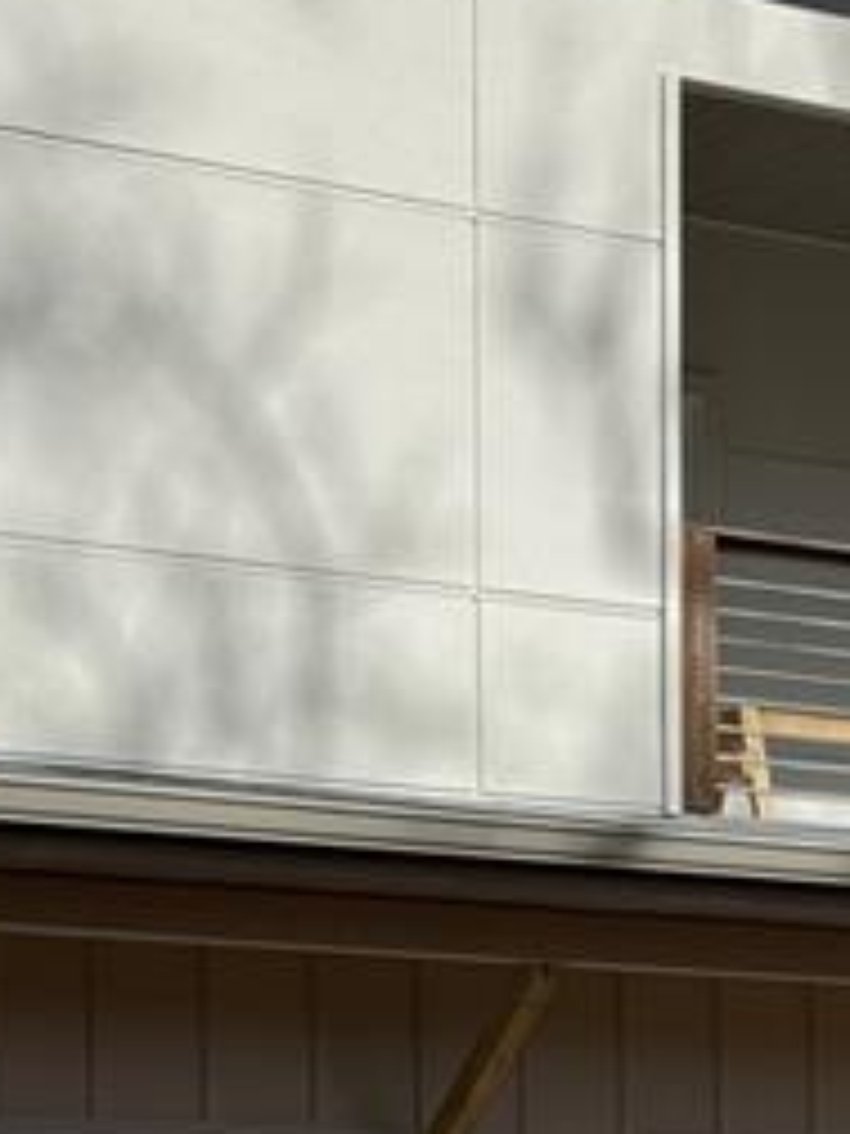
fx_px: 4780
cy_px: 1300
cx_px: 729
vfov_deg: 13.2
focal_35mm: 146
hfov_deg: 10.1
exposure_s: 1/7937
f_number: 1.78
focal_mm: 6.76
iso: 64
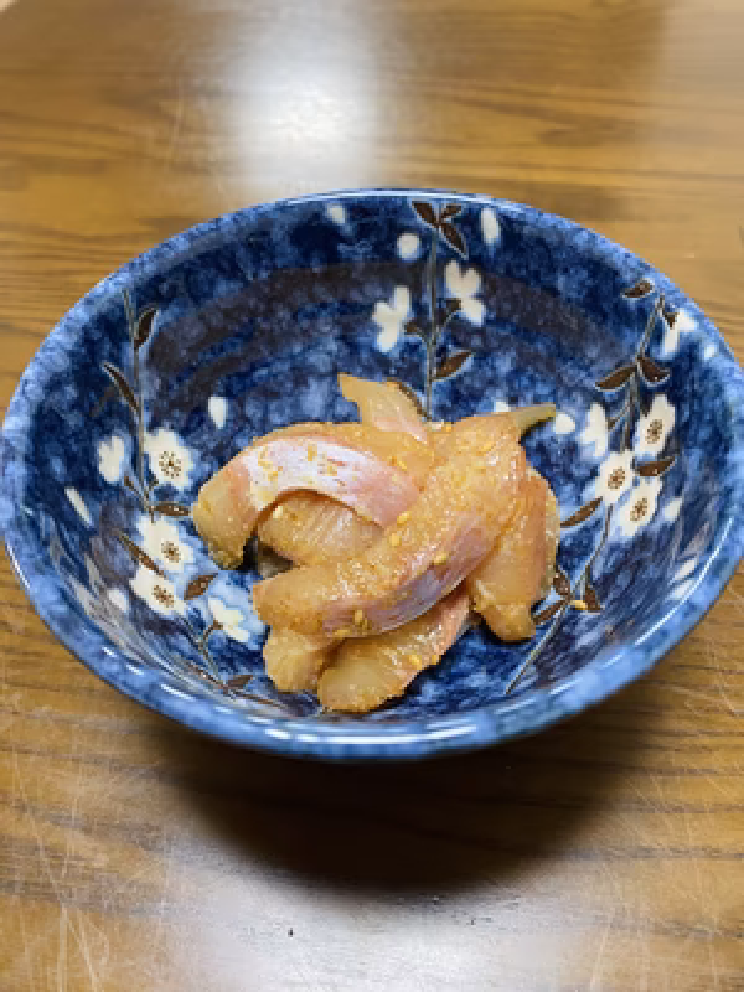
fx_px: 745
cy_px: 496
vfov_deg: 67.3
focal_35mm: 26
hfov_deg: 53.1
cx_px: 372
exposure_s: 1/60
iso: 250
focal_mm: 4.25
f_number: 1.8
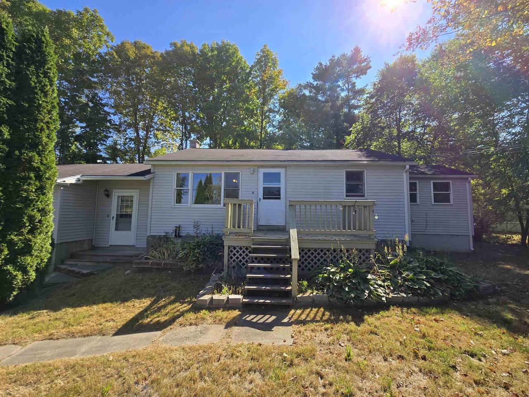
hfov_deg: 106.2
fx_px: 199
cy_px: 198
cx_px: 264
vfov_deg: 89.9
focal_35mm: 13
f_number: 2.2
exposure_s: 1/1509
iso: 50
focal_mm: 2.2
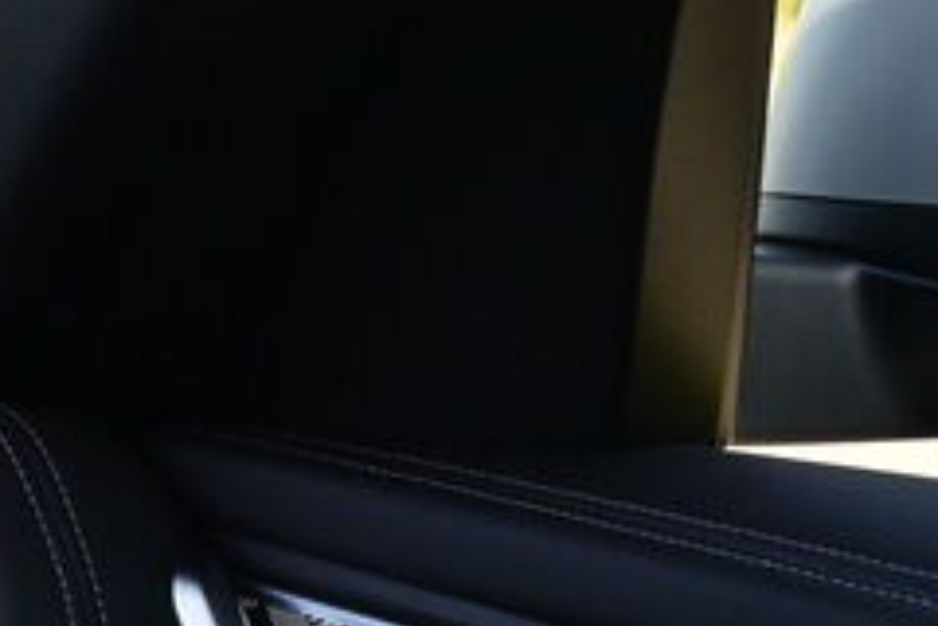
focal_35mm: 168
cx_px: 516
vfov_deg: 8.1
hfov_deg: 12.2
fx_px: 4377
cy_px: 779
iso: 800
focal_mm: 28
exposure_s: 1/400
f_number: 10
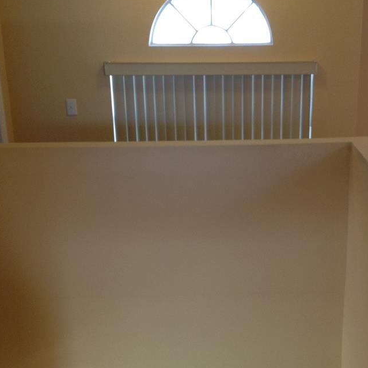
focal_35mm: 58
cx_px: 234
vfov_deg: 29.4
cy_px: 236
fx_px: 698
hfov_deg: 29.4
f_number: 2.4
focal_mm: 4.28
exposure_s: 1/24
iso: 64
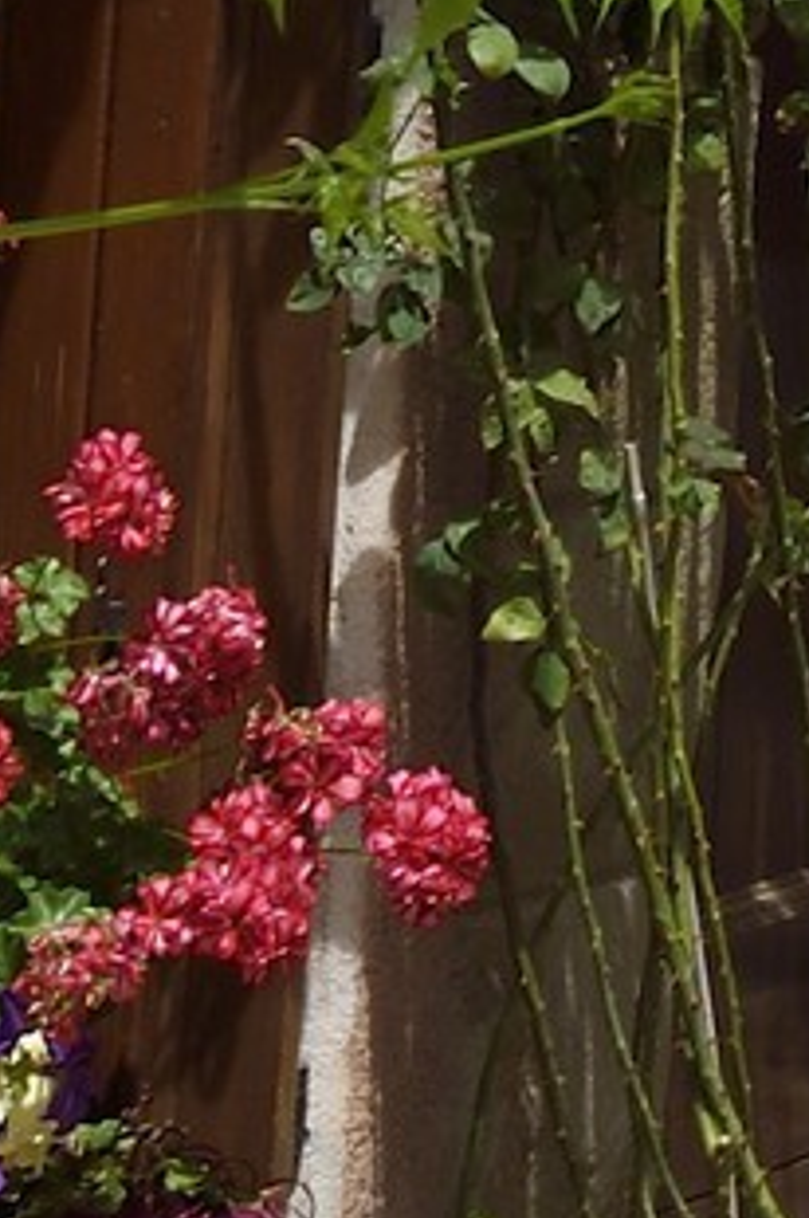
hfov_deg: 3.9
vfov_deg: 5.9
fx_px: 11519
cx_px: 2667
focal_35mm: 341
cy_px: -1084
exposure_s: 1/160
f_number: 16
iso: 200
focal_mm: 44
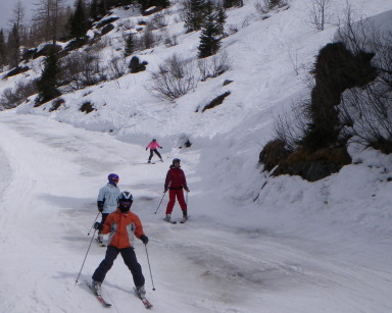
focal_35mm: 57
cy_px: 223
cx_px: 42
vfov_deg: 26.4
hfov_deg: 31.5
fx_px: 661
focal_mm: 5
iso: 64
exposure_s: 1/1500
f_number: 4.2
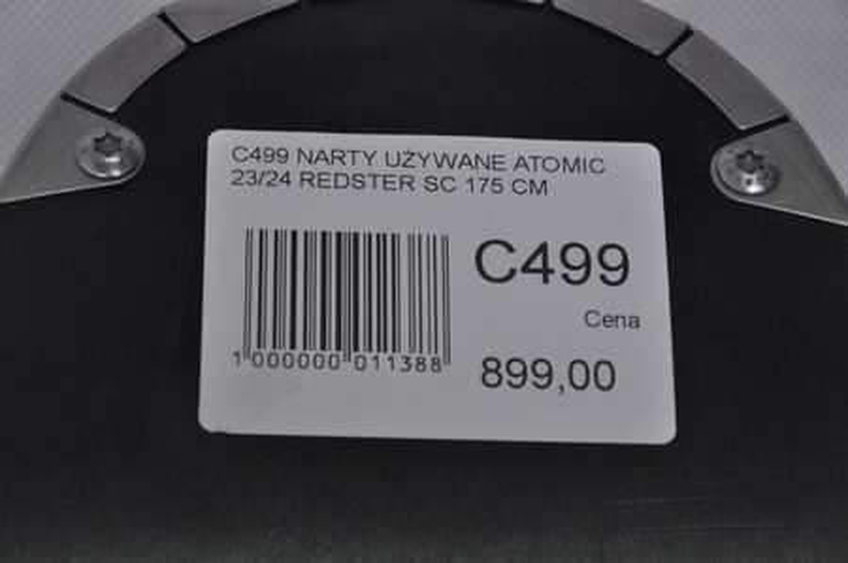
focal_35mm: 158
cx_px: 424
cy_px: 282
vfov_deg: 8.7
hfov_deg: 13.1
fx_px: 3706
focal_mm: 105
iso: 3200
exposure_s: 1/125
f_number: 9.5
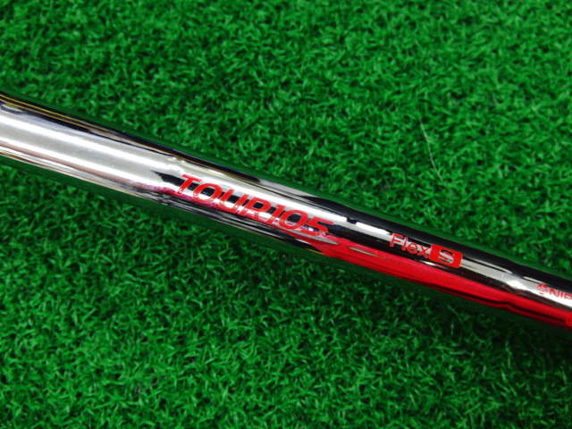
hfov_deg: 50.1
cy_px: 214
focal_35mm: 37
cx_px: 286
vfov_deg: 38.7
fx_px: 611
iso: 400
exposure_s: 1/40
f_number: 3.6
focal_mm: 6.42
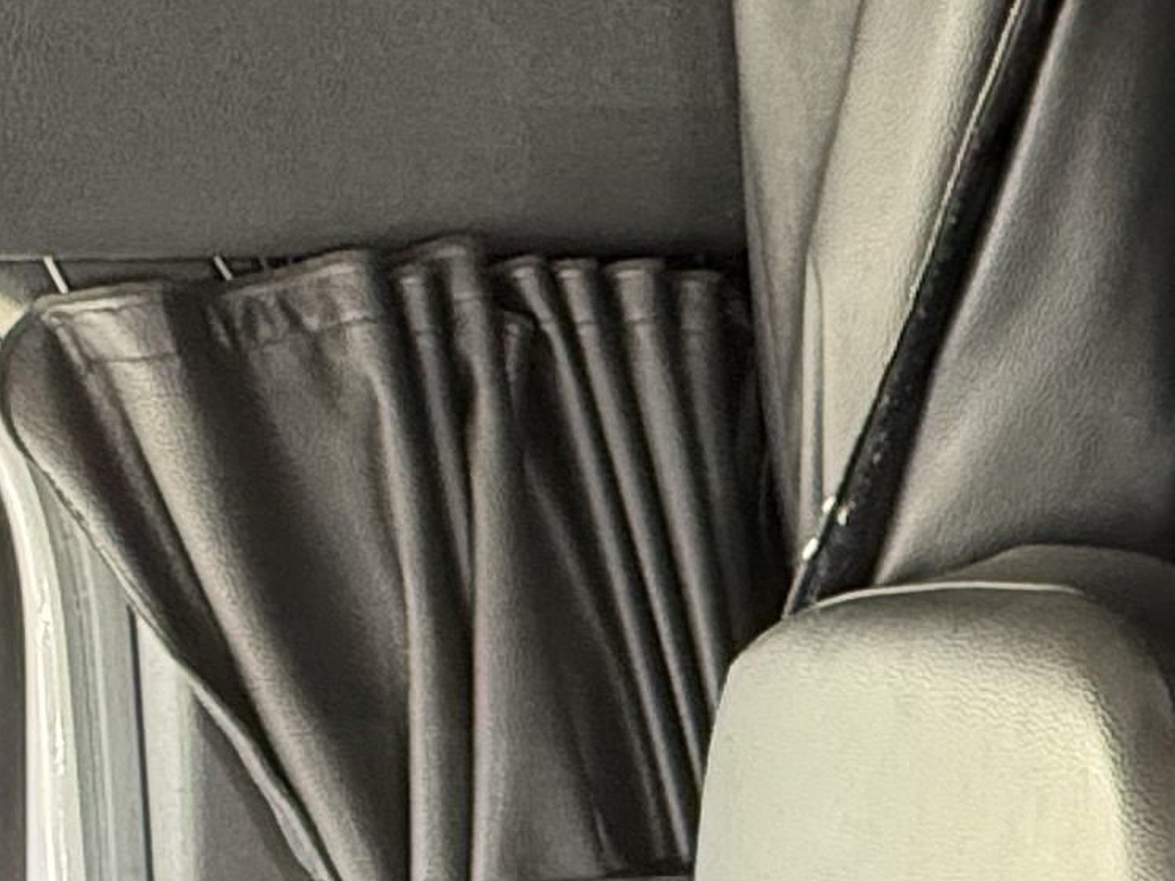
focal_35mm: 76
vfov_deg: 19.2
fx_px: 2579
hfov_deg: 20.9
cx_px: 1871
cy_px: 691
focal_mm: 2.22
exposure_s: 1/60
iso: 500
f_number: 2.2
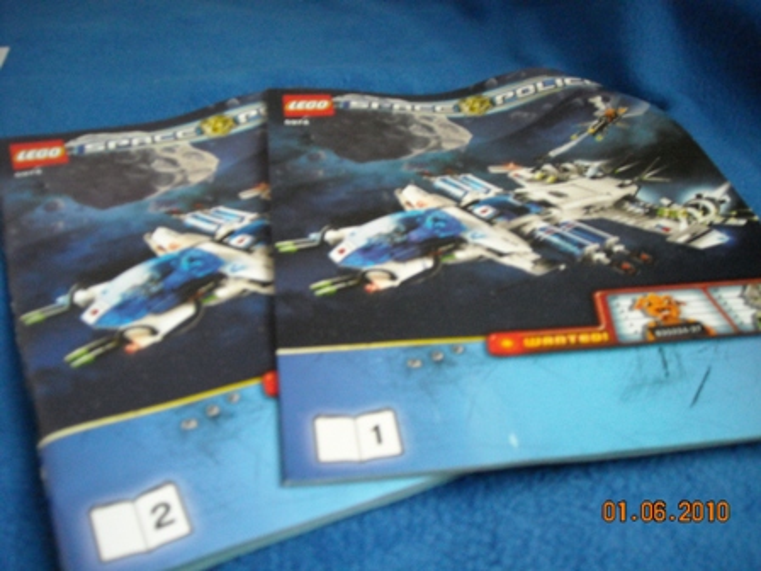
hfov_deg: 52.6
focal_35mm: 35
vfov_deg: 40.7
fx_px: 769
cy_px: 286
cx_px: 380
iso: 400
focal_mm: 5.7
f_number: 2.8
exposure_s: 1/9
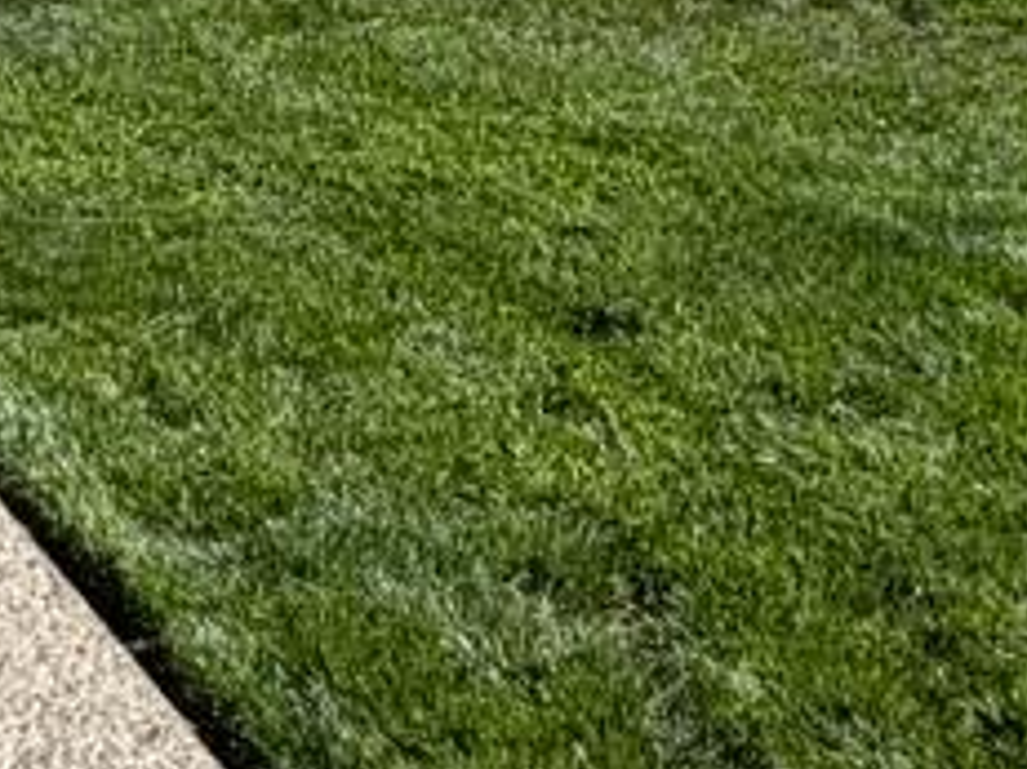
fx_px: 2698
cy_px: -251
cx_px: 347
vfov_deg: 15.4
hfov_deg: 21.5
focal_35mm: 91
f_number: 2.2
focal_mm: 2.22
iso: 25
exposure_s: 1/770
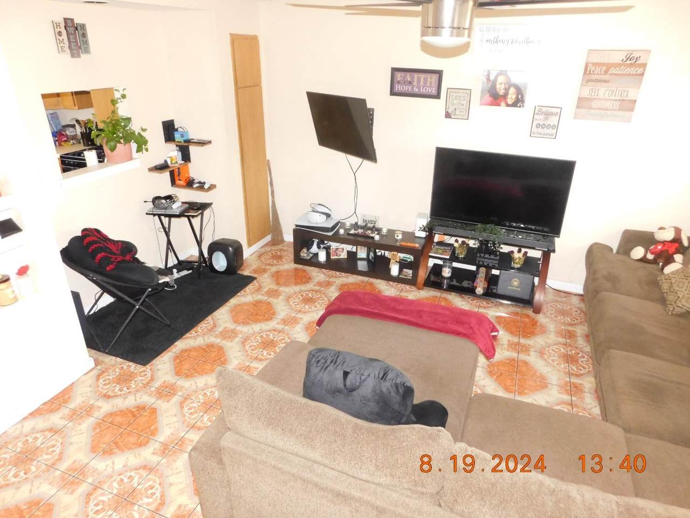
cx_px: 345
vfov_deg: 58.9
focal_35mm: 23
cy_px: 259
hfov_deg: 73.9
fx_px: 458
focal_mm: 4
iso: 560
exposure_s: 1/30
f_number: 3
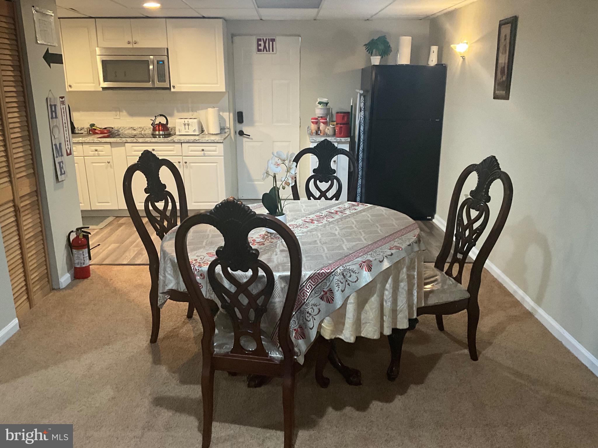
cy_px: 224
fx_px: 501
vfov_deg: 48.2
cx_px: 299
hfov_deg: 61.7
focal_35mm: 29
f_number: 1.8
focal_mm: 3
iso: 250
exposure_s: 1/60
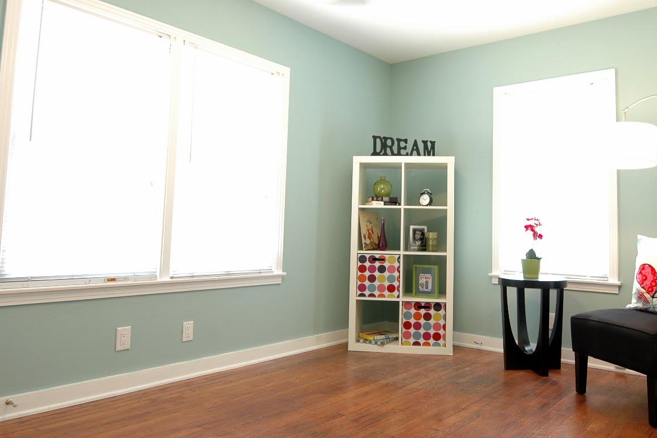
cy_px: 183
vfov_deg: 47.7
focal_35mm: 27
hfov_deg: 67.0
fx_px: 493
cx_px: 380
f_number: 3.2
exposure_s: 1/40
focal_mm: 14
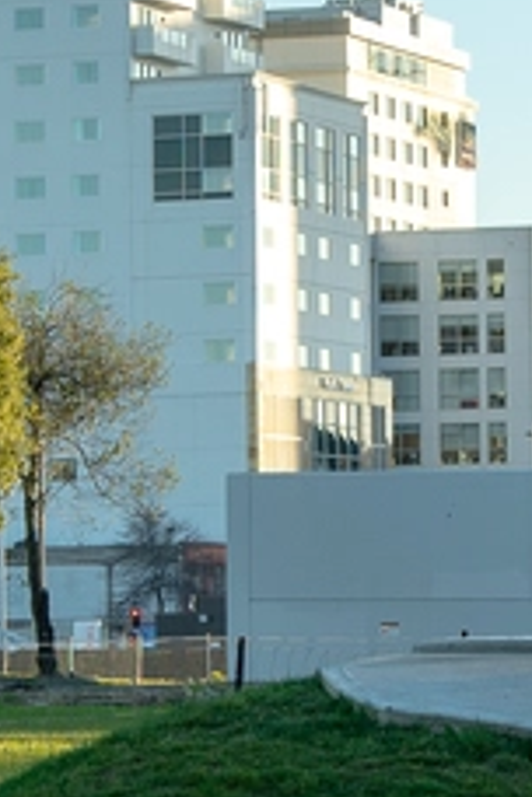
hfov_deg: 5.8
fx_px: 5253
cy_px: 364
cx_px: 486
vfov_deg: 8.7
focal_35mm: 237
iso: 160
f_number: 7.1
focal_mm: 50
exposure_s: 1/160
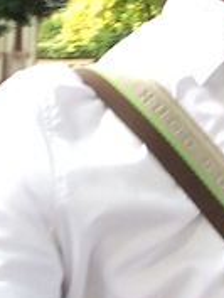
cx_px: 264
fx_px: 681
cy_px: -54
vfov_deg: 22.8
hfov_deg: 17.8
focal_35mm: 79
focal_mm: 2.15
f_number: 2.4
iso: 64
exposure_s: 1/100
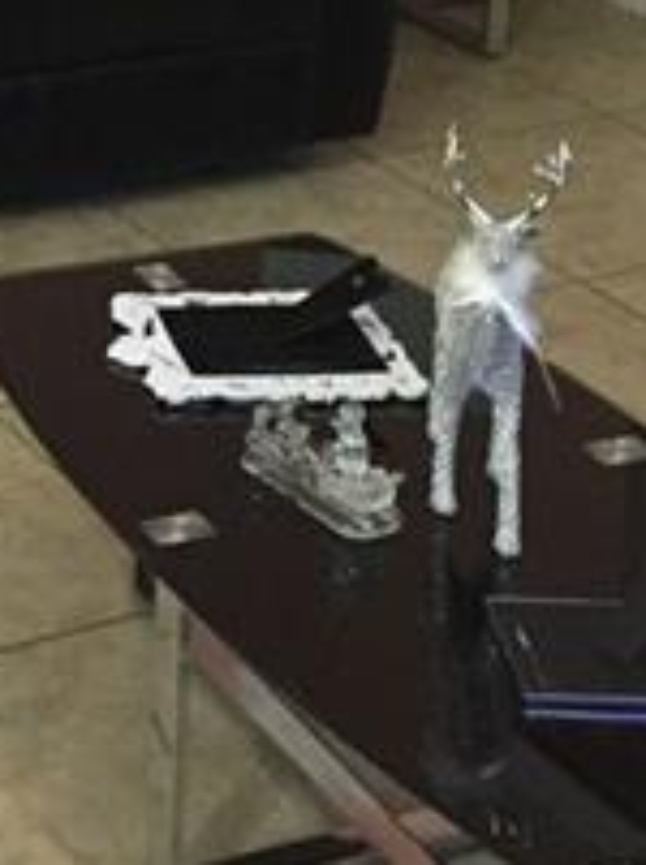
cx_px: -168
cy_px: -598
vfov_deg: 15.7
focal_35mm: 111
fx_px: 2771
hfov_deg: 12.9
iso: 250
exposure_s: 1/15
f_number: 2.2
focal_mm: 4.15
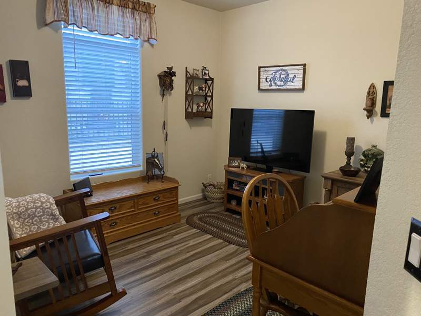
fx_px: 316
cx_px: 210
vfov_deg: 53.1
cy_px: 158
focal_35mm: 26
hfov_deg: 67.3
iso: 500
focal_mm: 4.25
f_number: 1.8
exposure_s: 1/40
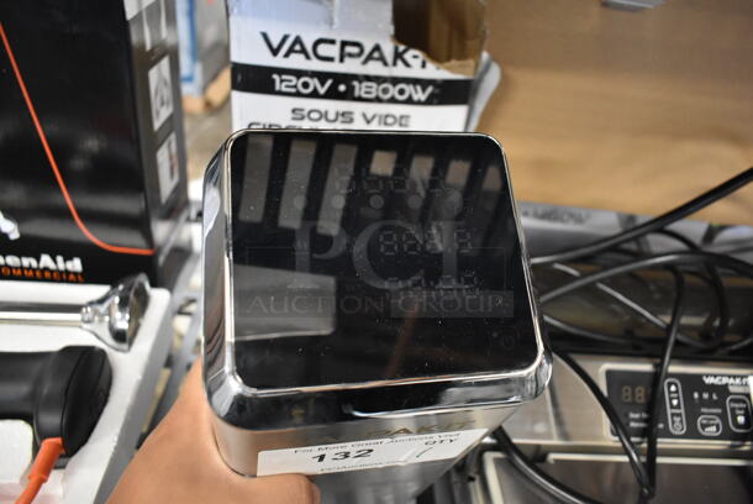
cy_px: 252
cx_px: 376
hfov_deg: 67.3
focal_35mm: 27
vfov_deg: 48.0
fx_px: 565
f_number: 3.5
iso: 2800
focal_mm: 18
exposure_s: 1/30
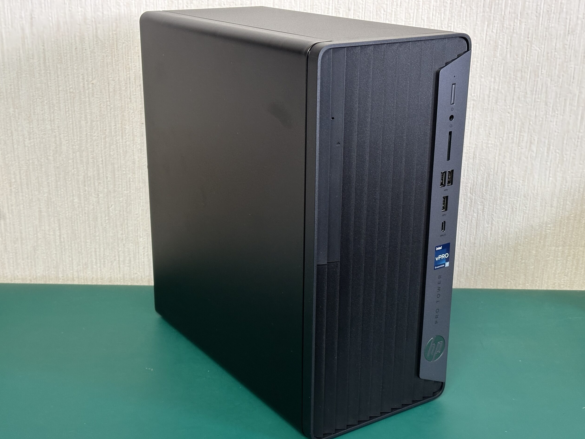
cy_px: 219
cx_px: 290
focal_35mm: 49
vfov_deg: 29.7
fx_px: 828
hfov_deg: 38.9
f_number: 1.78
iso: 250
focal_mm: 6.86
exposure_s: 1/33
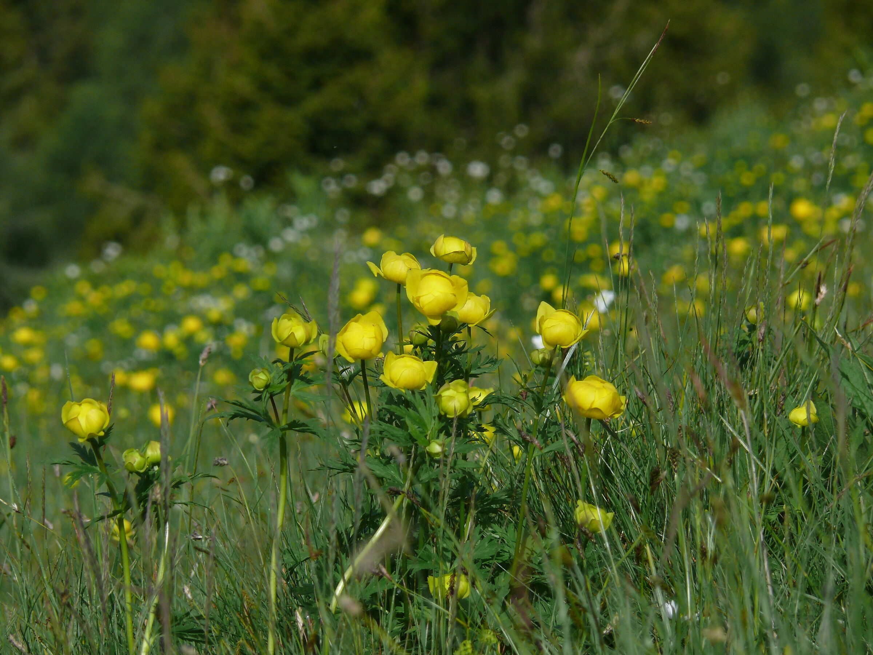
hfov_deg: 5.6
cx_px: 436
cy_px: 328
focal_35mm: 357
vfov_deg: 4.2
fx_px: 9003
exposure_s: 1/500
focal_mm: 75.5
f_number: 6.3
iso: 100
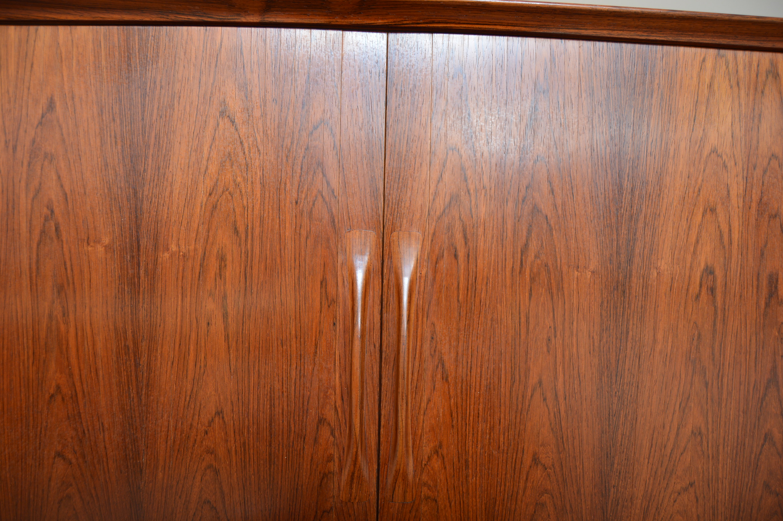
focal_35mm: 27
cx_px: 392
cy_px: 260
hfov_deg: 67.4
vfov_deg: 47.8
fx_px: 587
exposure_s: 1/200
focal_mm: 18
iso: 200
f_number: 3.5
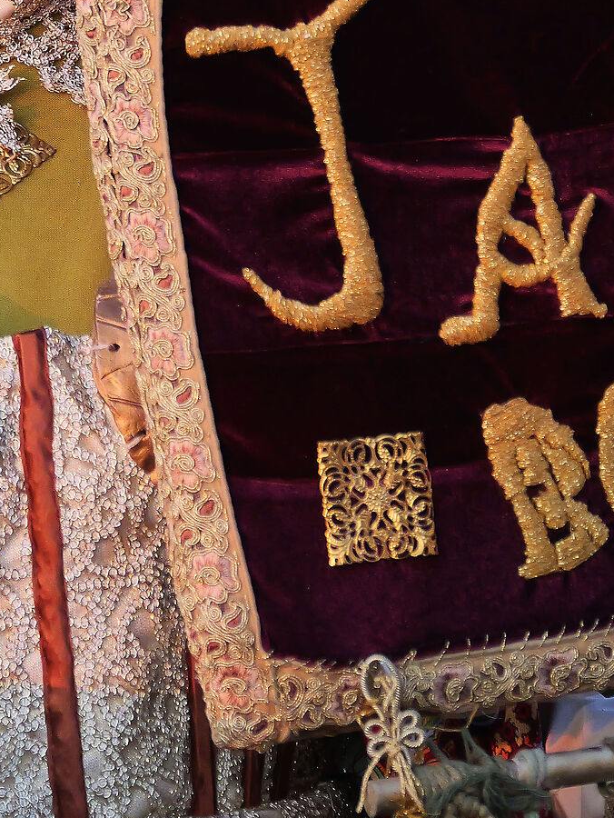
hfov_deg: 1.9
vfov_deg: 2.6
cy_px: 68
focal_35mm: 768
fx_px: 18146
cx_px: -106
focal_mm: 144
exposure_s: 1/500
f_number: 4
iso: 1000
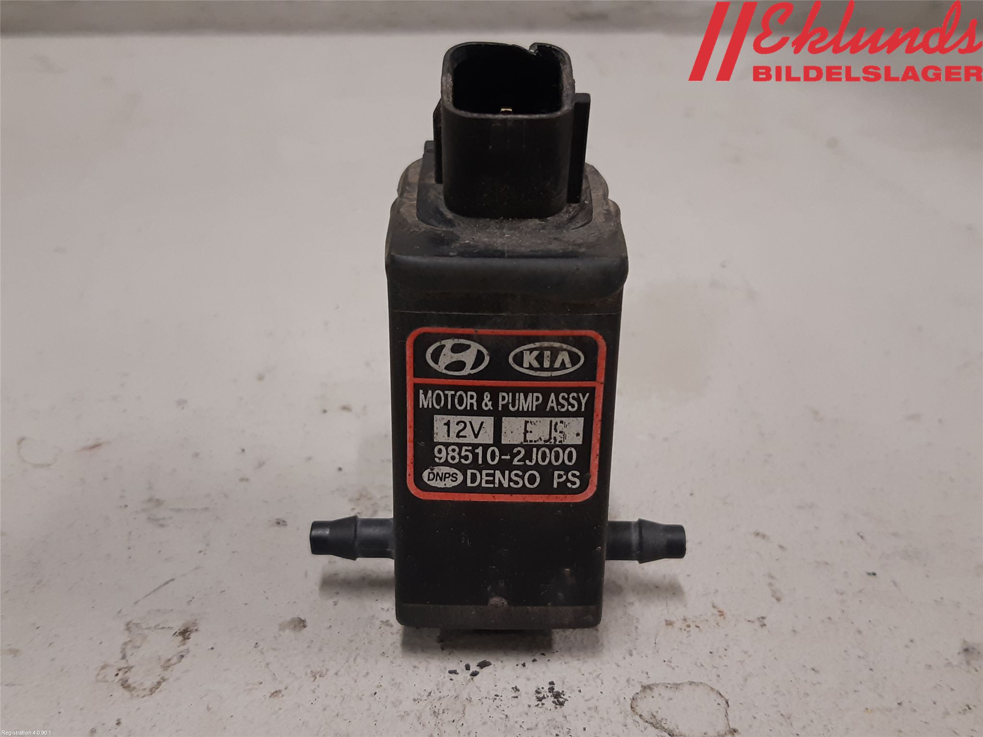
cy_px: 368
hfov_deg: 67.3
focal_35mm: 26
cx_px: 492
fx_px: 738
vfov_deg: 53.1
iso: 125
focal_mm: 3.93
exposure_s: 1/50
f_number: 1.7
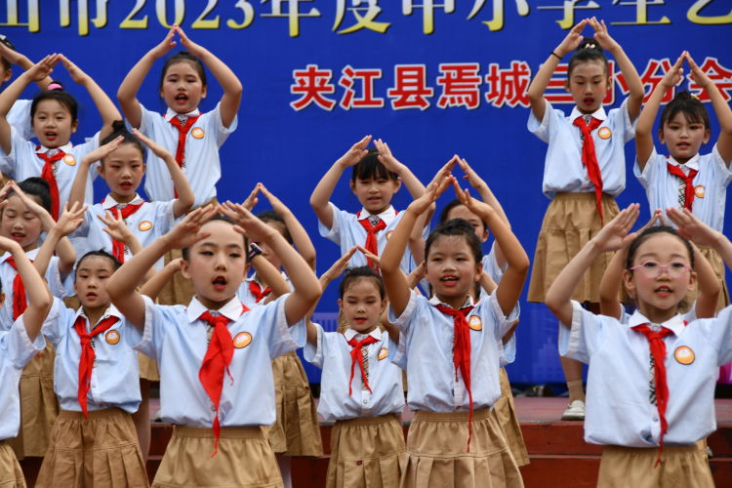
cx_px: 366
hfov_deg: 11.4
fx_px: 3660
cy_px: 244
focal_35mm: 180
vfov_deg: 7.6
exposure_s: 1/160
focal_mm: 120
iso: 100
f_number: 6.3
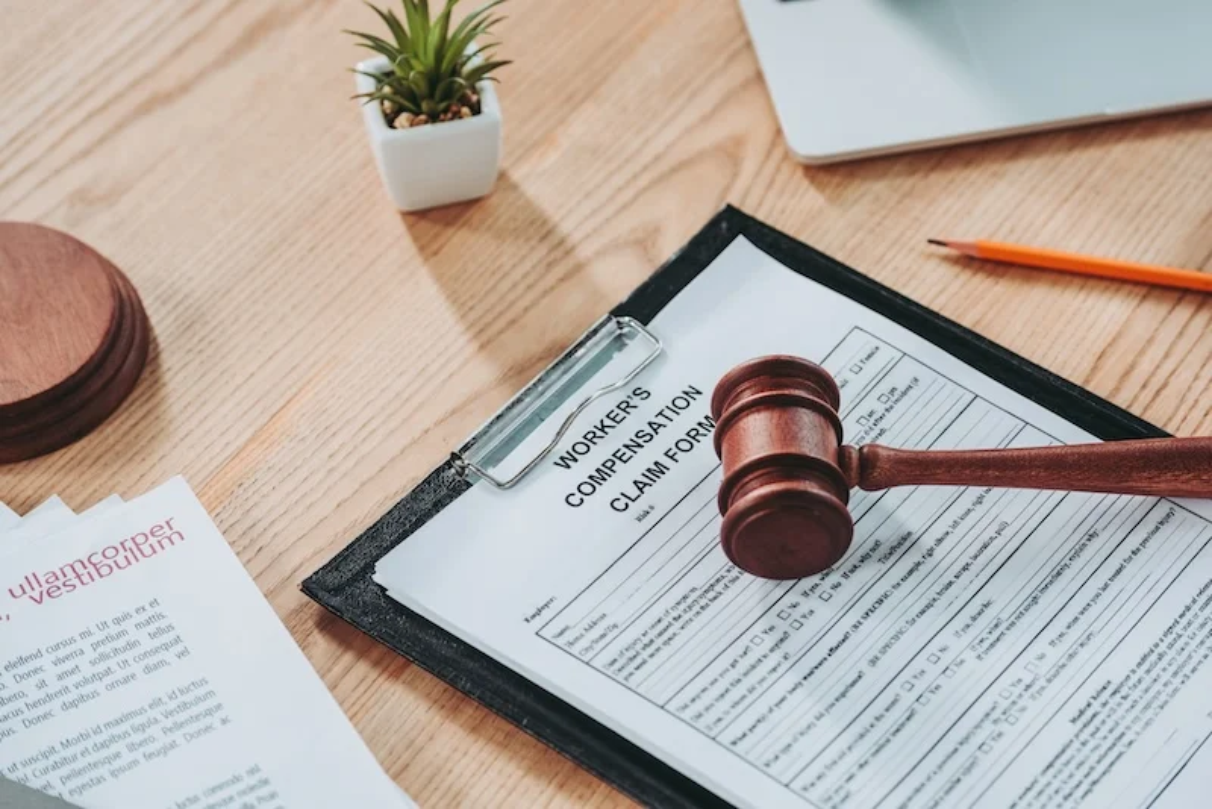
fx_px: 3536
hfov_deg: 19.4
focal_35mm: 105
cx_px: 606
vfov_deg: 13.1
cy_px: 404
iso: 125
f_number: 4.5
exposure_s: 1/160
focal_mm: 105
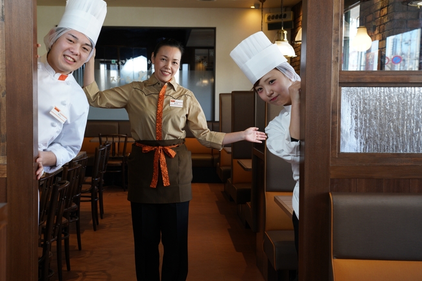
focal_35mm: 59
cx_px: 186
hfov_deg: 33.9
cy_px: 135
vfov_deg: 23.0
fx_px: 692
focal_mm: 48
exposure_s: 1/80
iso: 500
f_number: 5.6
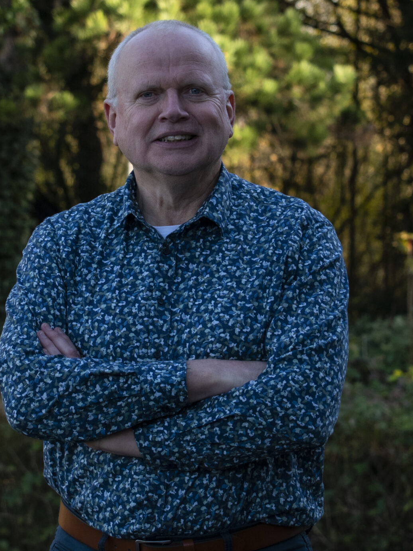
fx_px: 2228
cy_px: 263
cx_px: 172
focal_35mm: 140
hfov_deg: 10.6
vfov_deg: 14.1
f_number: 5.6
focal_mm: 70
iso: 400
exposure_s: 1/250
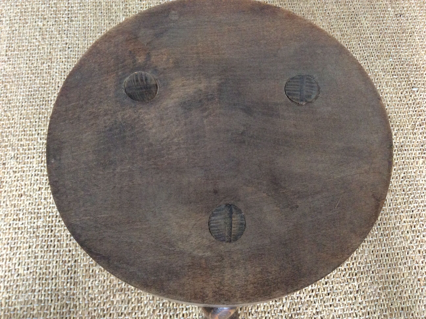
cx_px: 213
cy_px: 160
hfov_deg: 56.9
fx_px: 393
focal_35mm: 32
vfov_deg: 44.1
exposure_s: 1/25
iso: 160
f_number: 2.4
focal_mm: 3.3
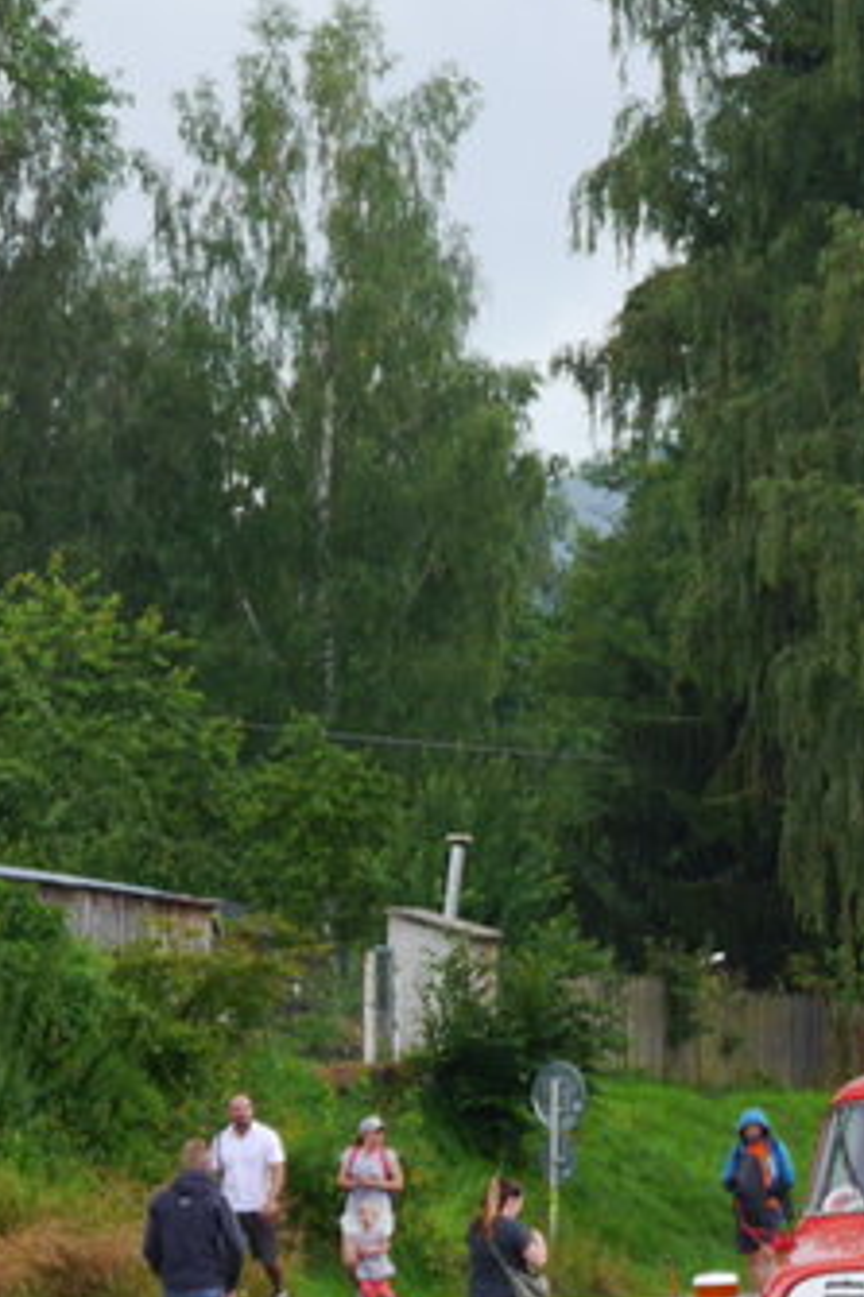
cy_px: 1200
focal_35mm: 246
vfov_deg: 8.3
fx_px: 8864
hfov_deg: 5.4
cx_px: 1941
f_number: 5.6
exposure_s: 1/100
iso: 160
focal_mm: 33
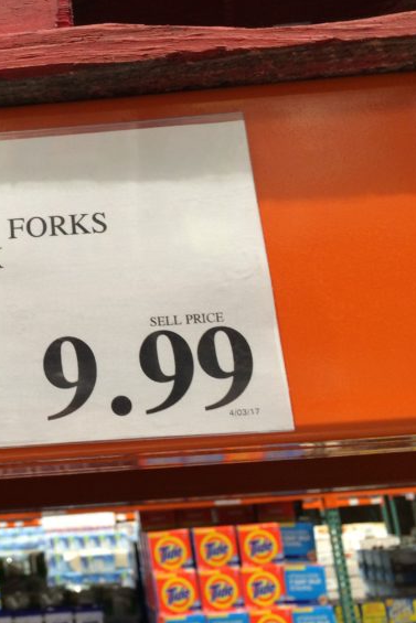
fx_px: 710
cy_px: 307
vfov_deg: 47.4
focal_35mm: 41
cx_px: 24
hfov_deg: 30.8
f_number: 2.2
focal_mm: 4.15
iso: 100
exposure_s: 1/30
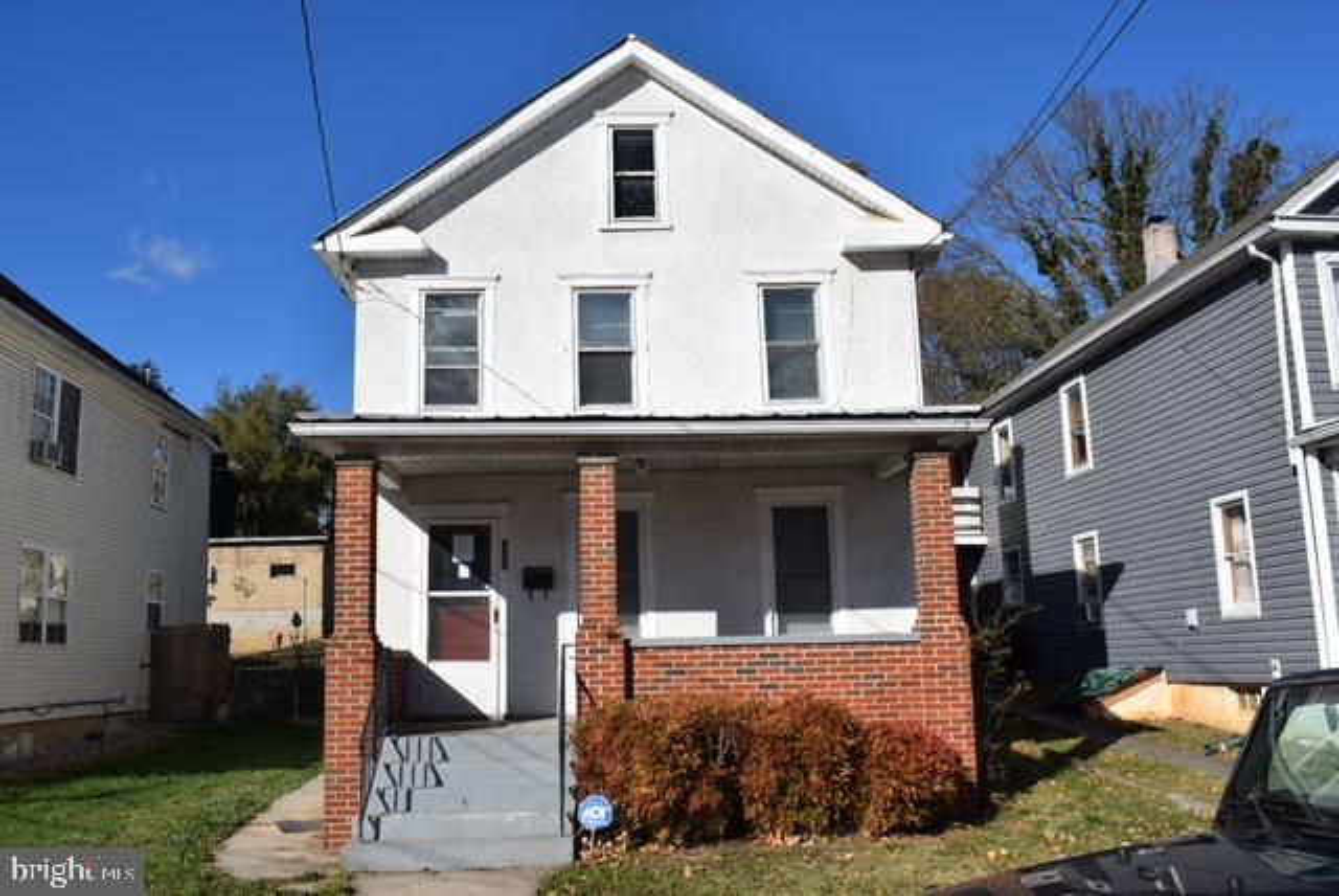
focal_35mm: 30
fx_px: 1117
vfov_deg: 43.7
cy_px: 448
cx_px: 670
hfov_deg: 61.9
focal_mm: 20
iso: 200
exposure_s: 1/500
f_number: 11
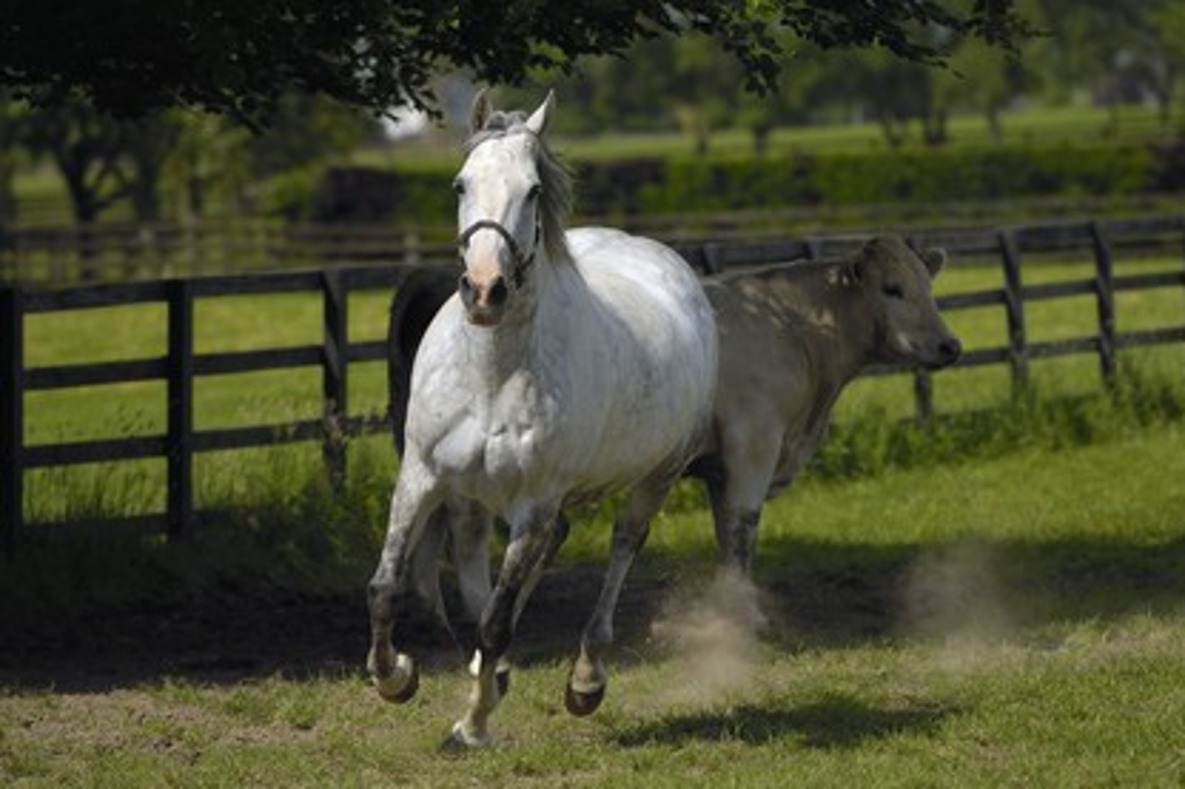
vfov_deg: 4.5
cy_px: 396
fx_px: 9969
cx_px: 595
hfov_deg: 6.8
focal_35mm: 303
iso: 100
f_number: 4
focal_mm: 200
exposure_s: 1/1250
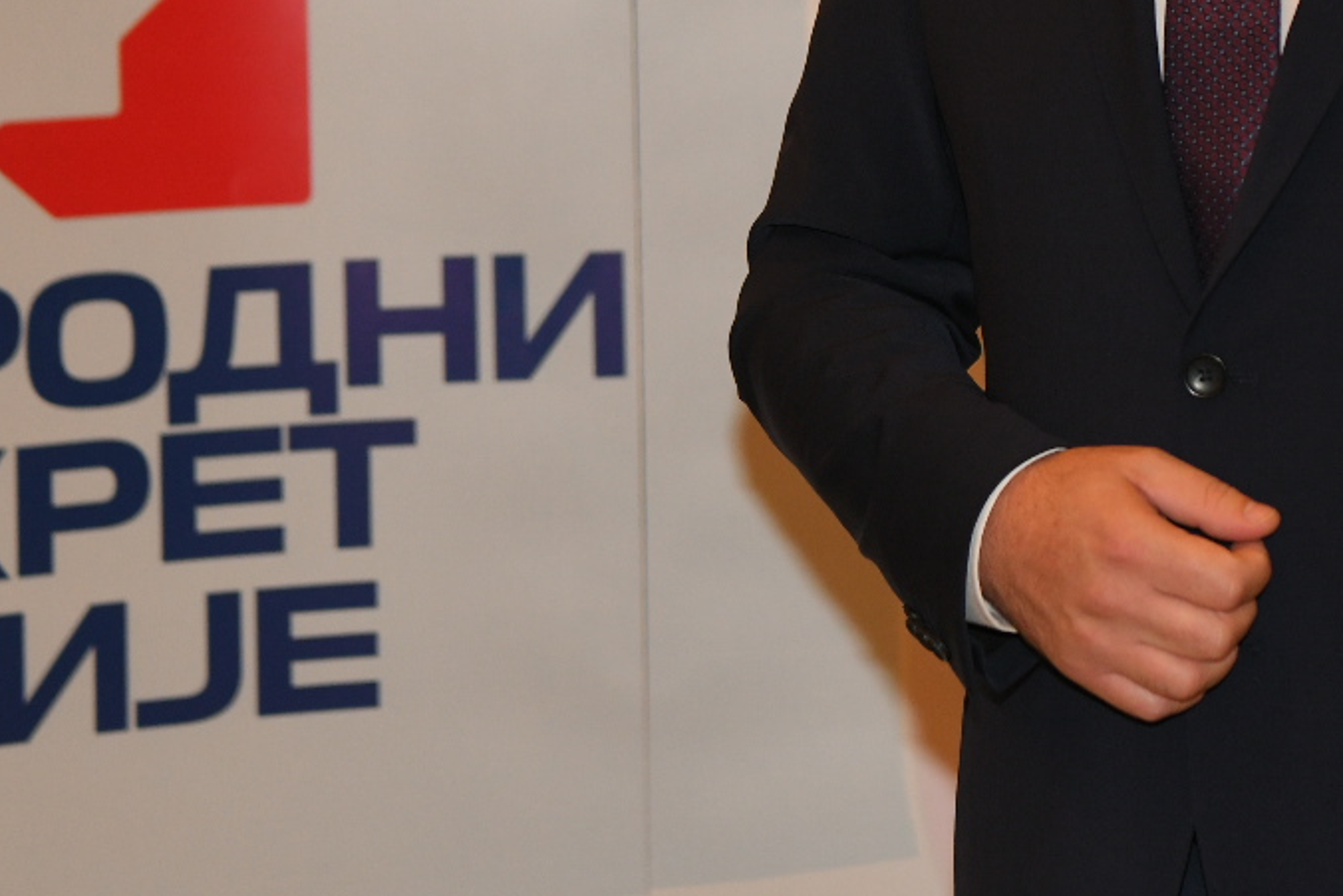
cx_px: 1289
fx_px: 5186
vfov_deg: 9.8
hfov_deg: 14.6
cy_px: -54
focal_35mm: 139
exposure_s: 1/200
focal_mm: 58
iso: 1250
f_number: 4
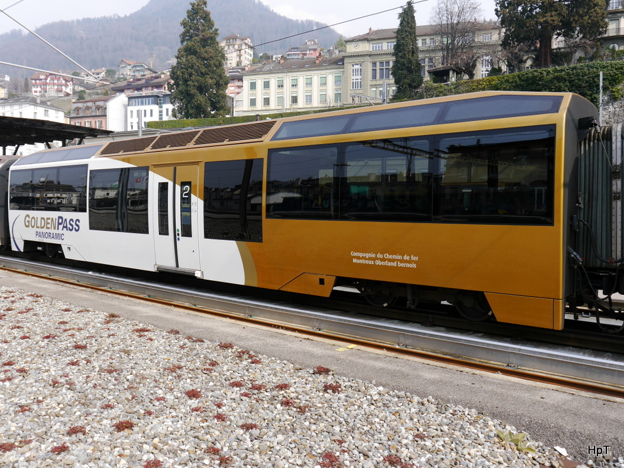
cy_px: 228
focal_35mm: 29
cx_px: 302
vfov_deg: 48.2
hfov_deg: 61.6
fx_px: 523
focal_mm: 14
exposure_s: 1/320
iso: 160
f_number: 6.3
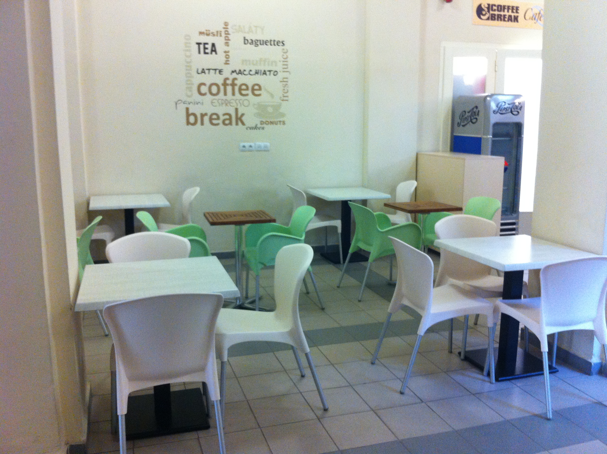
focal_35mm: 35
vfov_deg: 40.6
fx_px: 613
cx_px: 304
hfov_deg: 52.7
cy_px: 227
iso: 250
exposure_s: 1/15
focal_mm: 3.85
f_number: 2.8
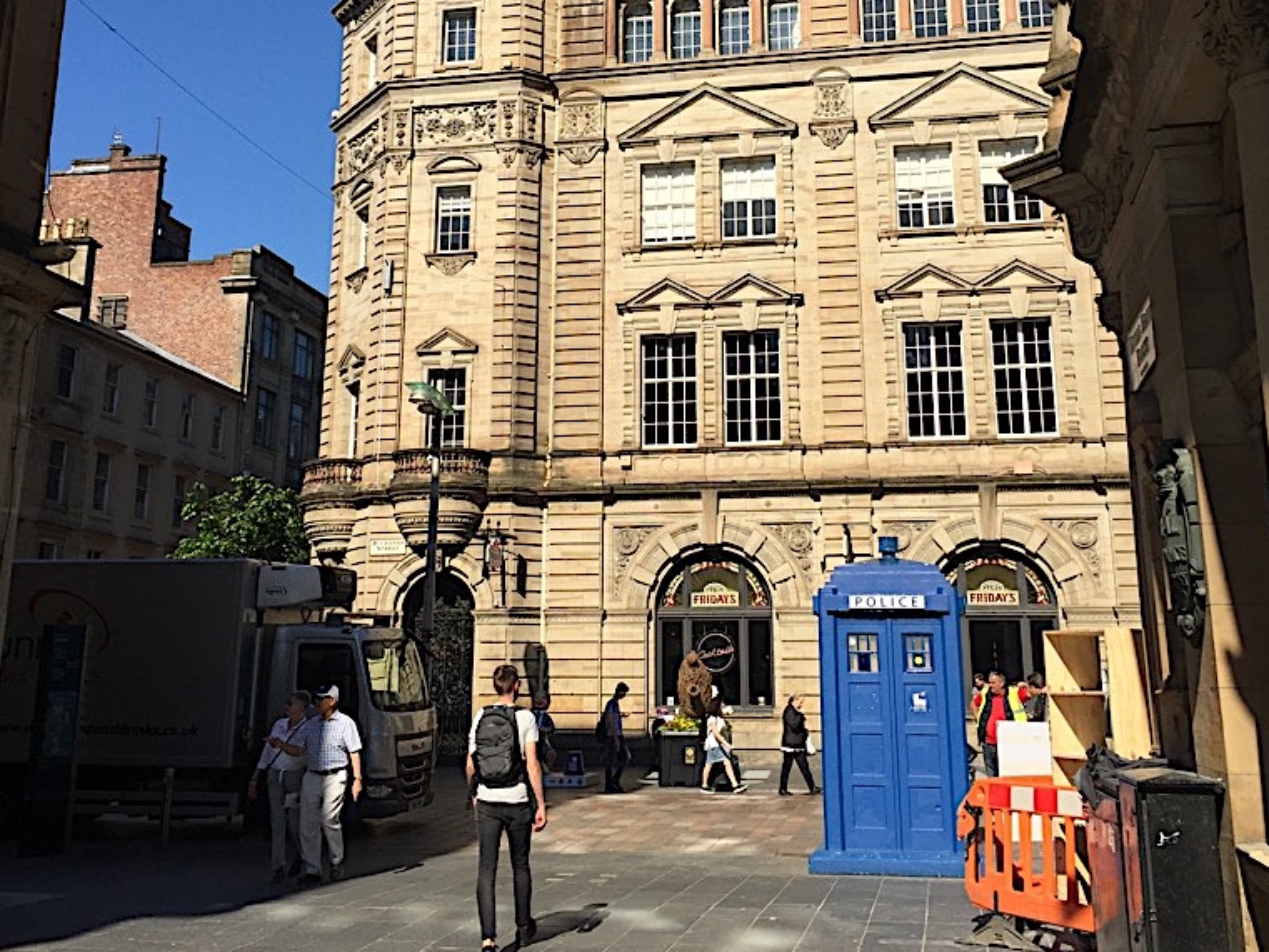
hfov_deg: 47.9
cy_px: 313
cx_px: 639
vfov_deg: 36.4
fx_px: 1430
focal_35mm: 39
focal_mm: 4.15
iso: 32
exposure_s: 1/2198
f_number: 2.2
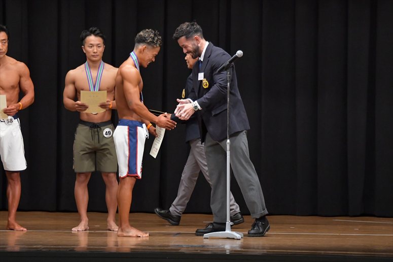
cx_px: 196
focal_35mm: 225
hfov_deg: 9.2
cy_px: 131
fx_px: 2455
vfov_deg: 6.1
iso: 6400
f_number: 5.6
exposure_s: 1/400
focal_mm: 150
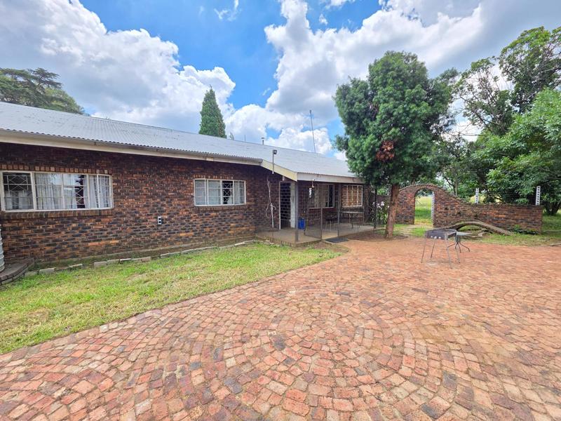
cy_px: 210
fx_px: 211
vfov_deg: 89.9
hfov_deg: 106.2
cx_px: 280
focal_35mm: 13
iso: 40
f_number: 1.9
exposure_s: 1/458
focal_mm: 2.2
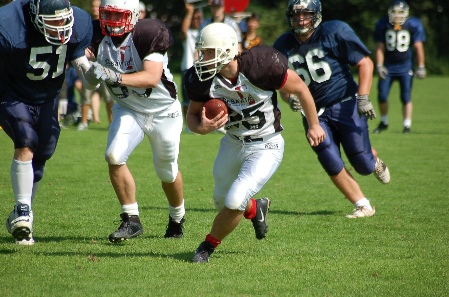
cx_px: 224
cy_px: 148
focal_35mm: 330
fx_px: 4108
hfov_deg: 6.3
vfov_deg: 4.1
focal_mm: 220
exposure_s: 1/1250
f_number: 5.3
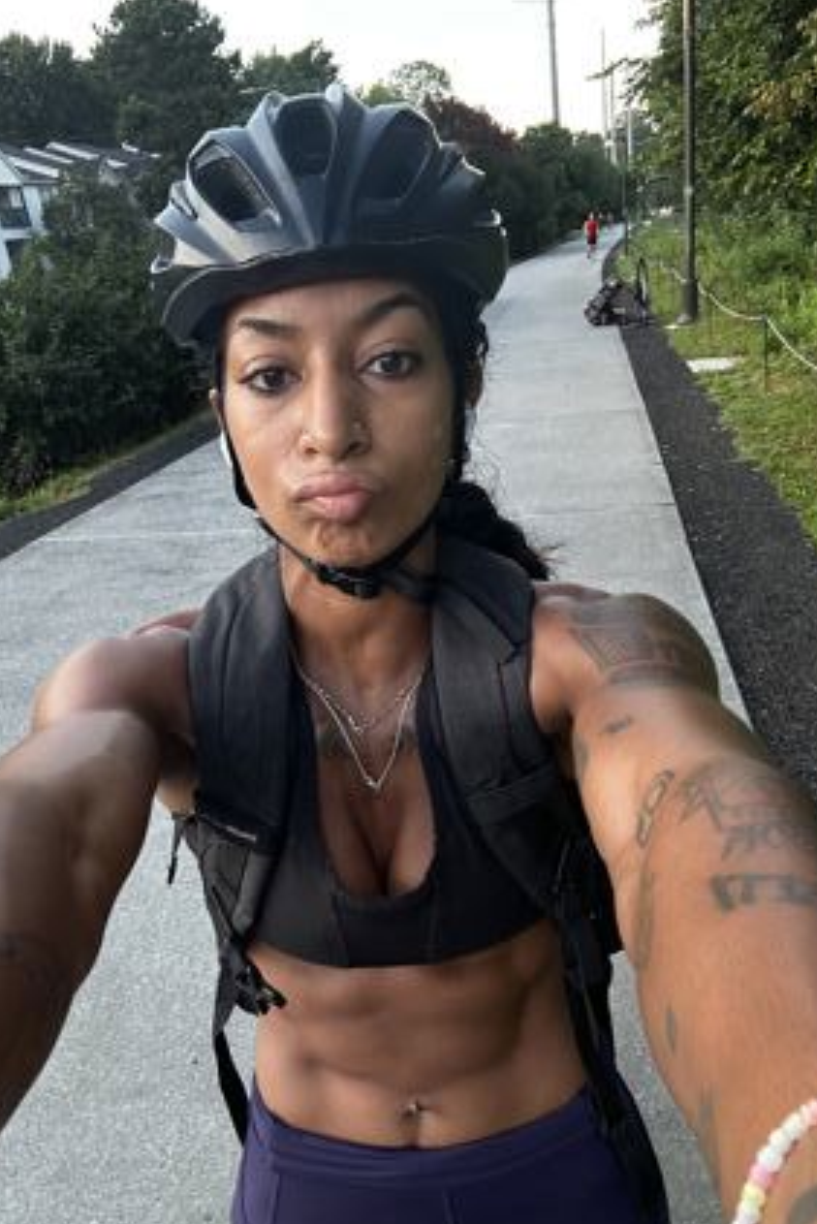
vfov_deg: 71.5
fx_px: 850
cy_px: 628
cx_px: 363
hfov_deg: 51.2
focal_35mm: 25
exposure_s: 1/60
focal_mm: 2.69
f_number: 1.9
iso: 125
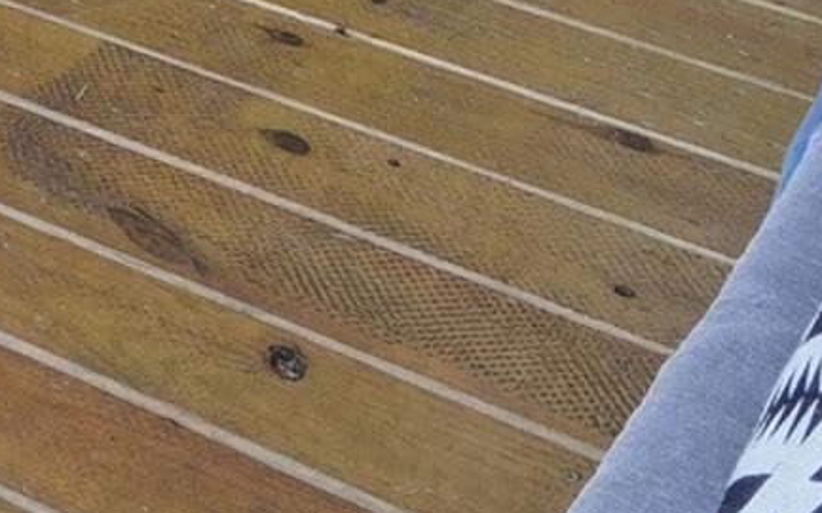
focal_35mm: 106
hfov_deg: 16.4
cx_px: -668
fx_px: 2373
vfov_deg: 8.6
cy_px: -1315
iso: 320
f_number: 9
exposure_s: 1/60
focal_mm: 10
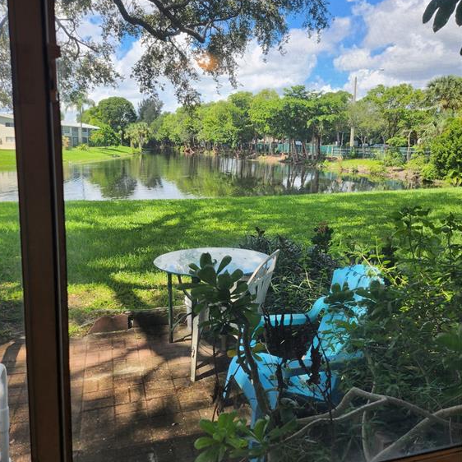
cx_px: 226
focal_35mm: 29
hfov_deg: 55.6
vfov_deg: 55.4
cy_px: 199
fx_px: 438
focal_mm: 5
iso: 50
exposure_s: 1/719
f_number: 1.8
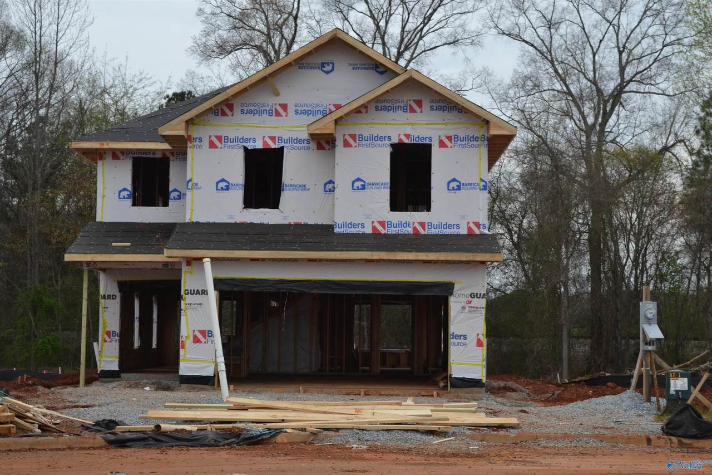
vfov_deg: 18.9
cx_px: 356
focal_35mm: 72
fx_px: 1424
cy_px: 238
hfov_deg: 28.1
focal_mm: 48
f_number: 7.1
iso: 100
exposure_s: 1/200
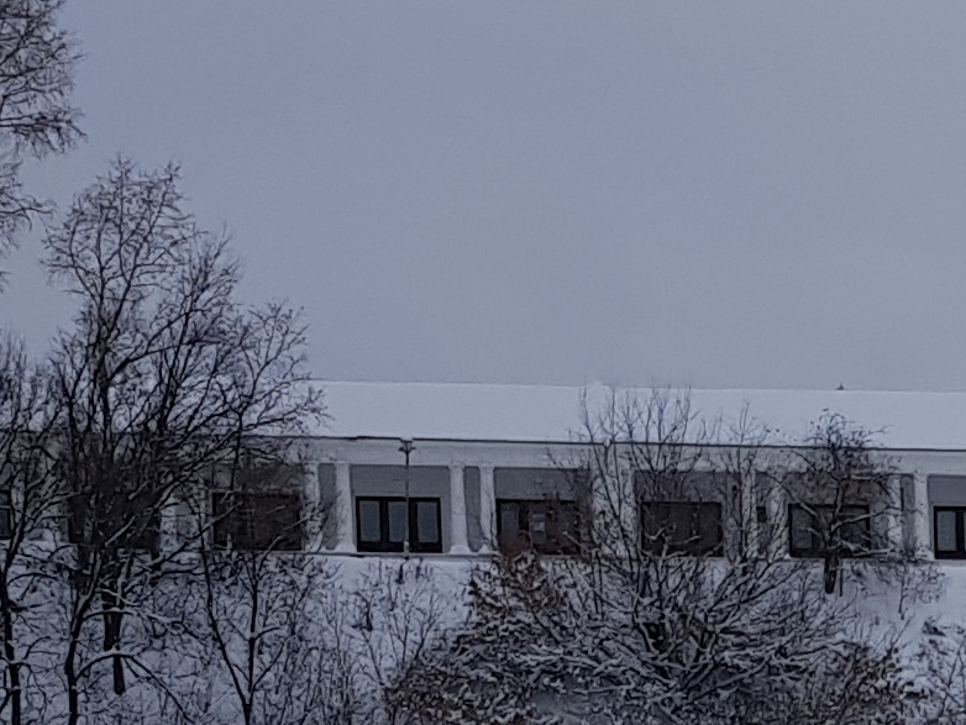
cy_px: 1225
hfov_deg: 14.1
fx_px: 3741
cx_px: 1267
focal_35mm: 134
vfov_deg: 10.5
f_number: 1.7
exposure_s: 1/1240
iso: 40
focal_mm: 4.2
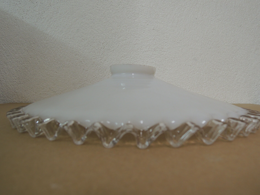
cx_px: 130
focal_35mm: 24
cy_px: 98
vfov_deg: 56.8
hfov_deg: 71.6
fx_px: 180
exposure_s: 1/30
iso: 200
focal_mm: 4.3
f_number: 2.8
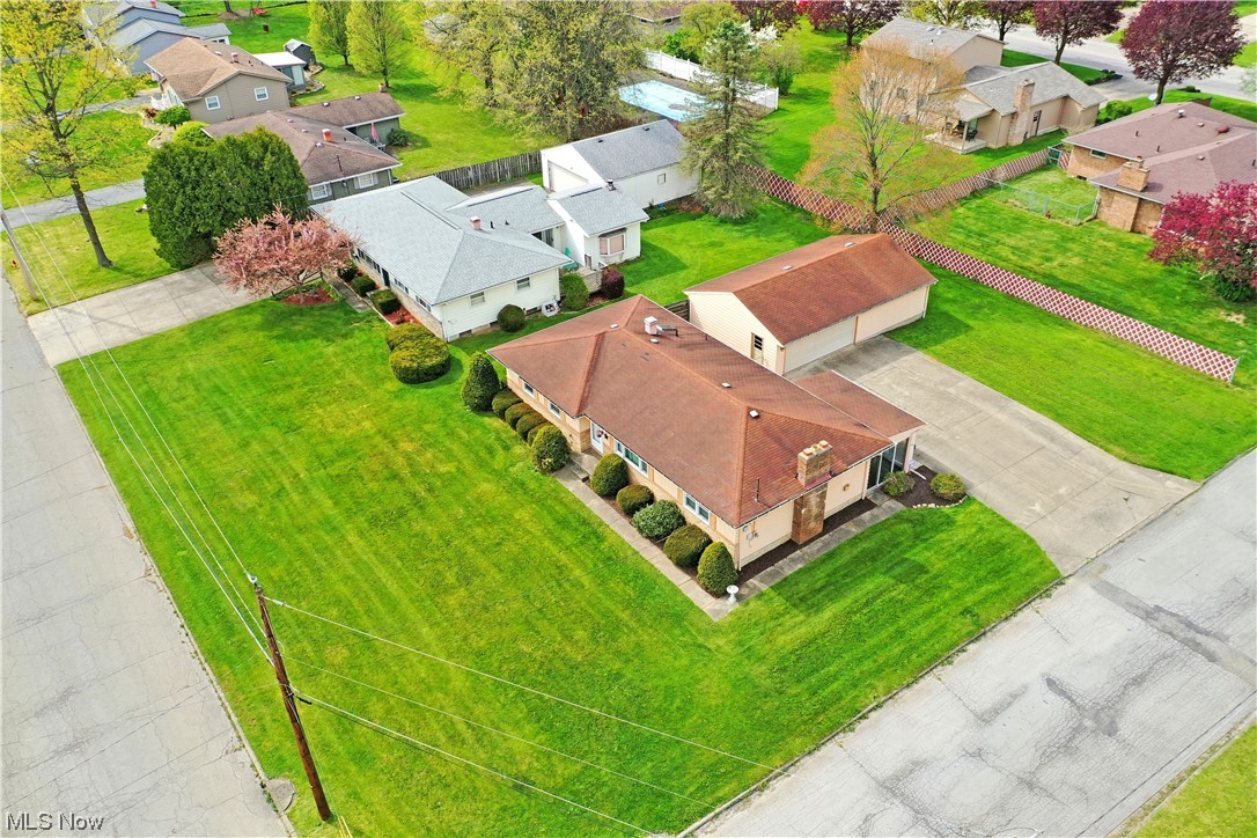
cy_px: 419
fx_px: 978
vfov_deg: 46.4
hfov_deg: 65.5
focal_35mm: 28
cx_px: 628
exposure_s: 1/120
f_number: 4
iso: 100
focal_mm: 10.26
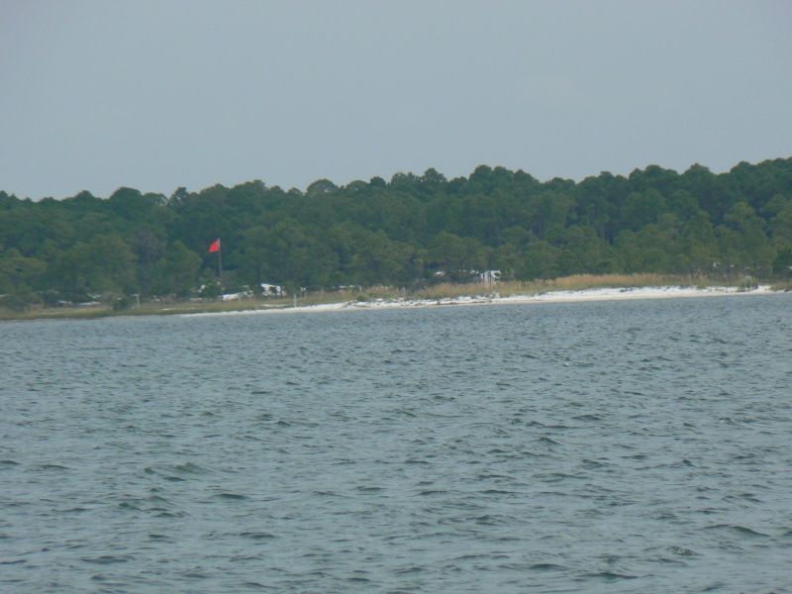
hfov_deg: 4.6
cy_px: 297
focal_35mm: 432
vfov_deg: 3.4
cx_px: 396
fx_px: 9884
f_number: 6.3
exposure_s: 1/500
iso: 80
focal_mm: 72
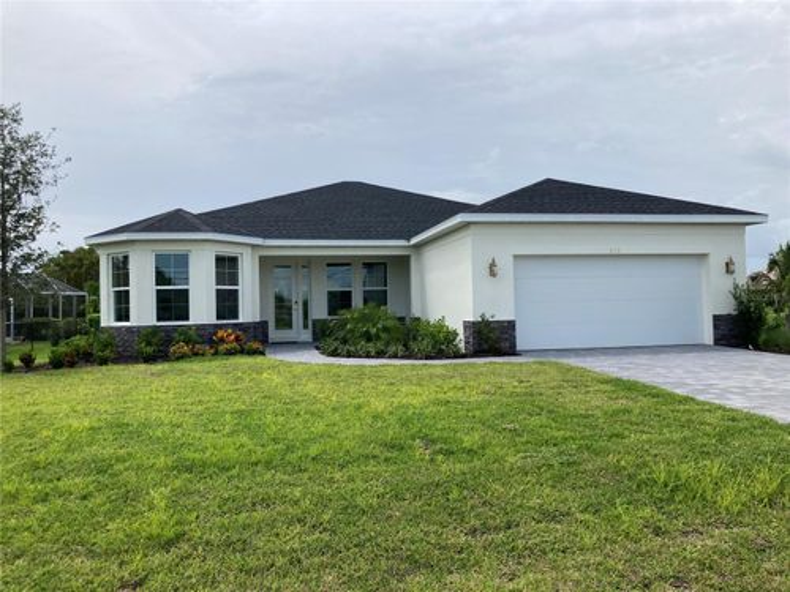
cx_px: 395
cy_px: 296
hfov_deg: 63.4
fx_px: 639
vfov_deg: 49.7
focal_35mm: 28
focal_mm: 3.99
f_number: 1.8
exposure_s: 1/2404
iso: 20
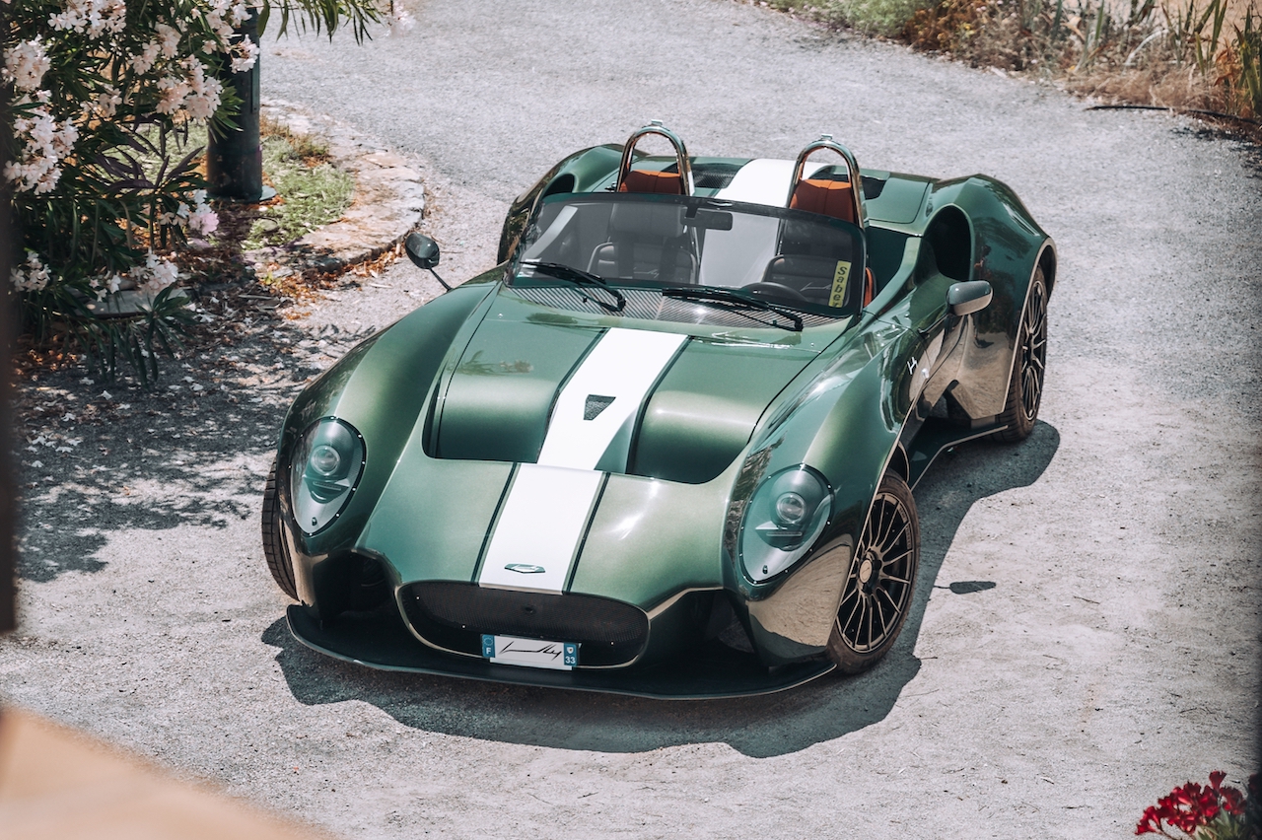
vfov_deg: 19.4
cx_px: 631
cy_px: 420
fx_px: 2453
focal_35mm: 70
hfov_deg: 28.9
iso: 100
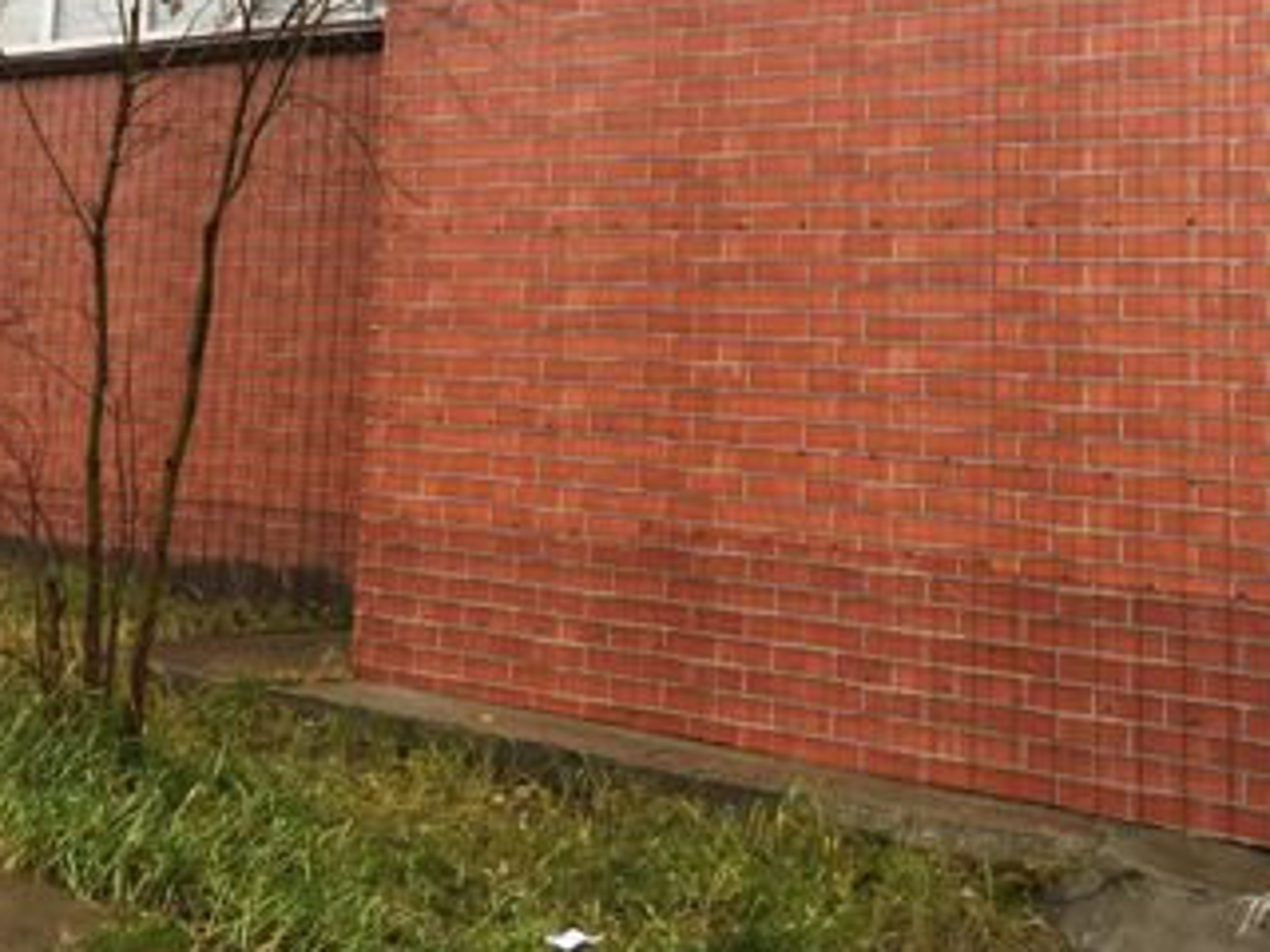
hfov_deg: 33.1
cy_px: 75
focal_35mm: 58
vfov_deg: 24.4
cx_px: 488
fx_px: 2128
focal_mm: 4.15
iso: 40
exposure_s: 1/100
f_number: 2.2
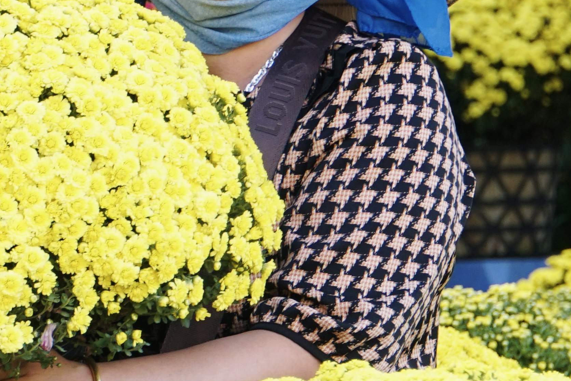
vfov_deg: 3.6
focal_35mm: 383
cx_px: 2
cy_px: 166
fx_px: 6072
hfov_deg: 5.4
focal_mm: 71
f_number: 4.5
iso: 320
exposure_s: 1/125
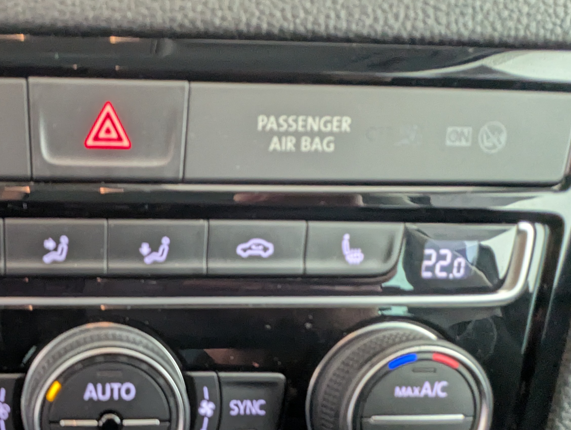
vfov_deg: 45.8
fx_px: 479
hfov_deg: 55.3
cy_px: 346
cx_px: 83
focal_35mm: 29
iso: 243
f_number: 2.2
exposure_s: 1/25.1
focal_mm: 2.35
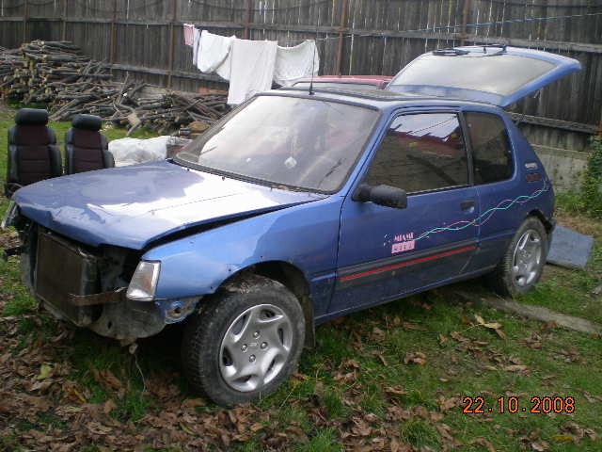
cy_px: 226
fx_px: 661
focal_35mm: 38
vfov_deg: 37.7
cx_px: 301
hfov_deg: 49.0
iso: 50
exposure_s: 1/73
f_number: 3.1
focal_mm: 6.3
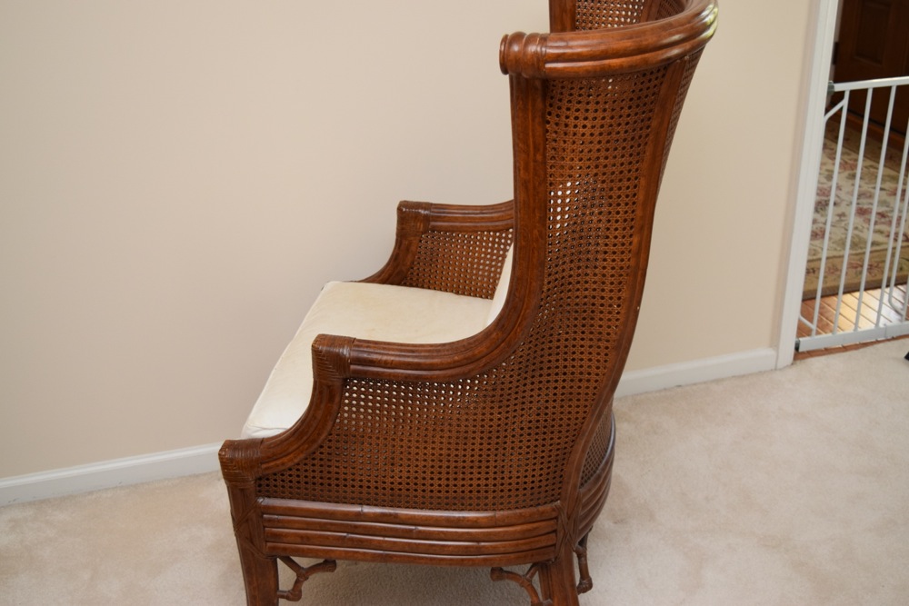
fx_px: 1136
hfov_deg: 43.6
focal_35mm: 45
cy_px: 303
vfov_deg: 29.9
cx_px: 454
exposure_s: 1/80
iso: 800
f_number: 4.5
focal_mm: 30
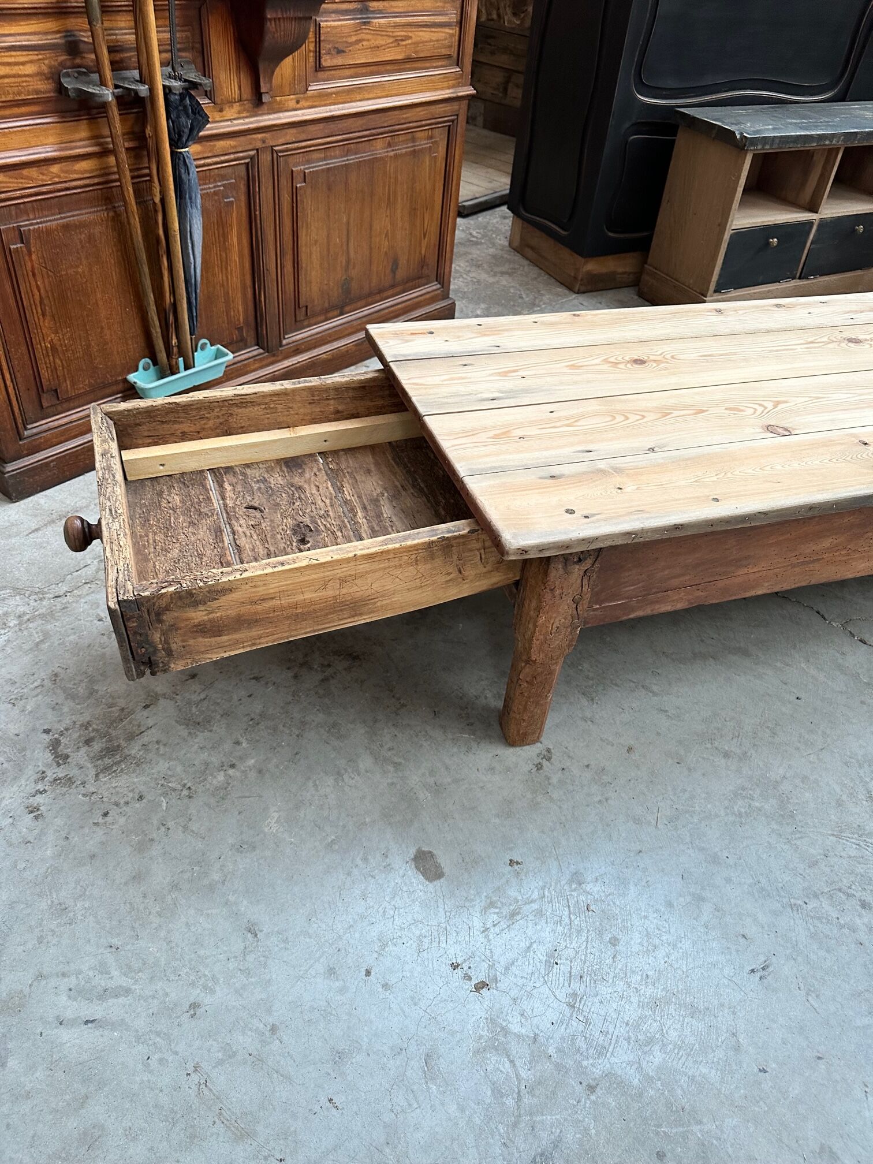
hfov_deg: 56.8
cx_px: 436
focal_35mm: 24
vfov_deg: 71.6
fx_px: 807
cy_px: 582
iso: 200
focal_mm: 6.86
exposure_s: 1/121
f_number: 1.78
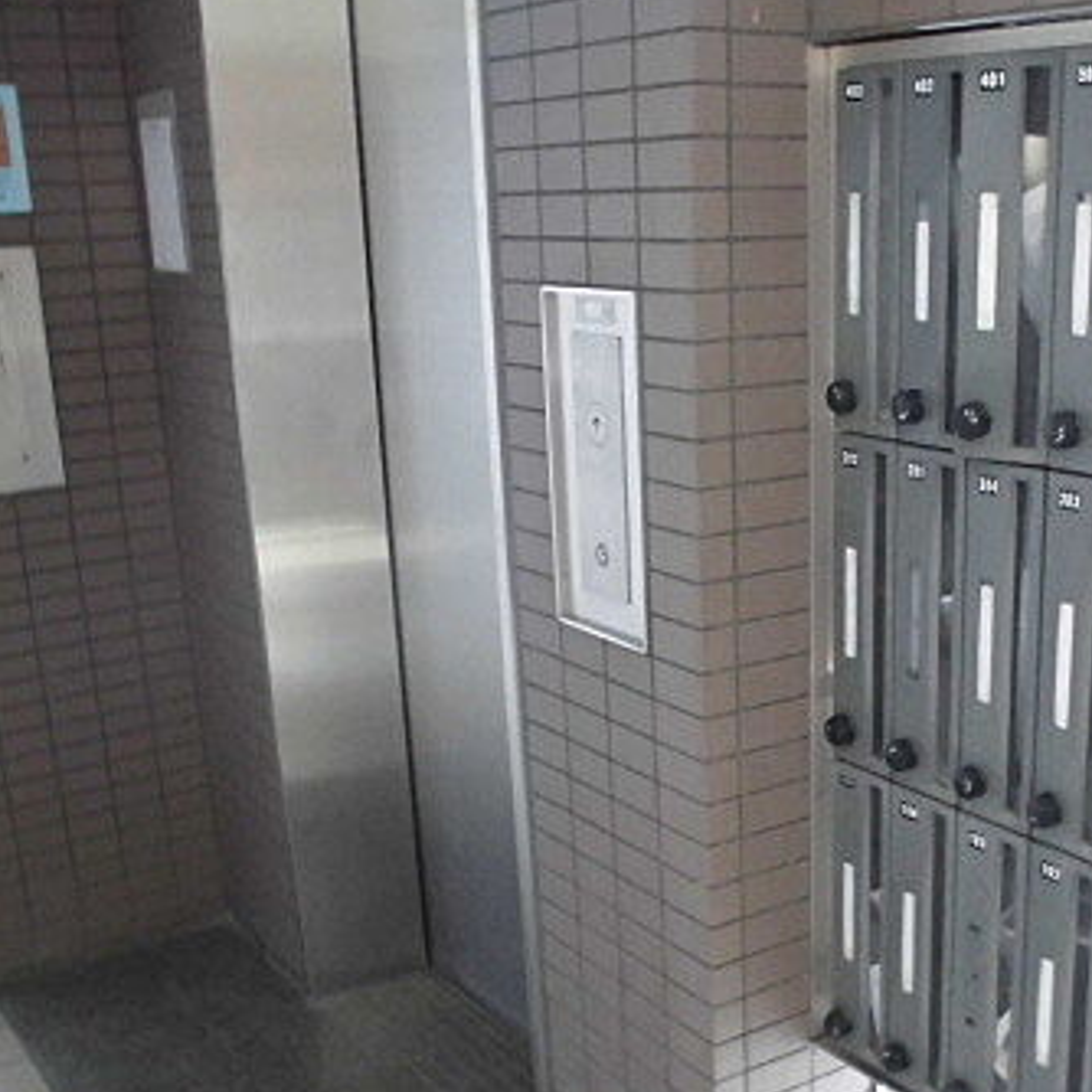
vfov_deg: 37.9
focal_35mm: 44
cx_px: 726
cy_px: 739
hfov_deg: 37.9
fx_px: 1570
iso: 400
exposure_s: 1/10
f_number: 3.5
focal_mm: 4.6
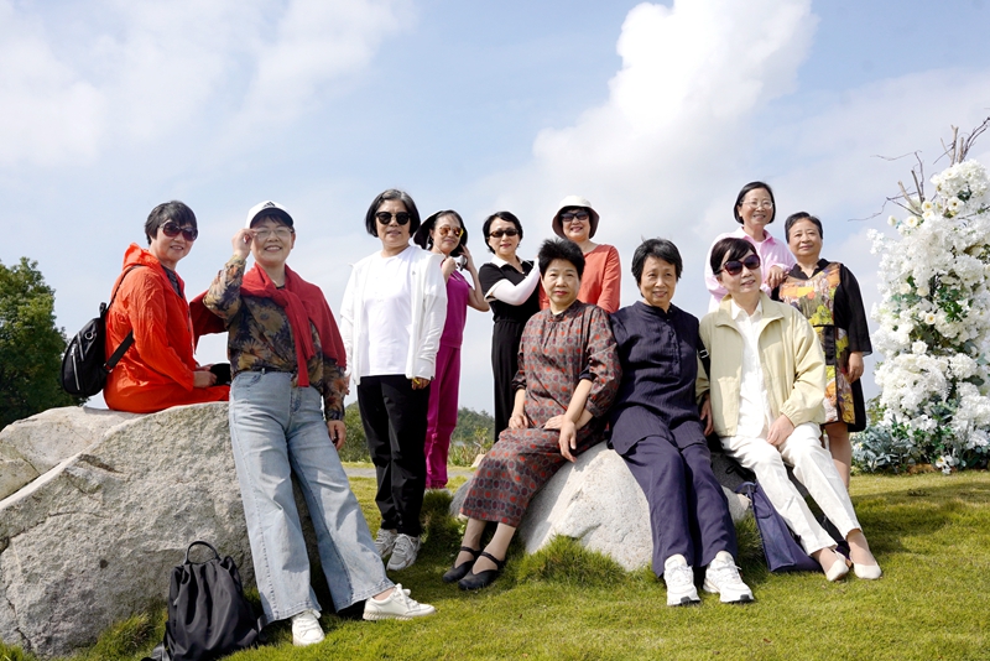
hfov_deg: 57.9
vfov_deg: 40.6
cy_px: 330
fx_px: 894
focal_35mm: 32
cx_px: 495
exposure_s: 1/4000
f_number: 7.1
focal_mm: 32.5
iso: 800
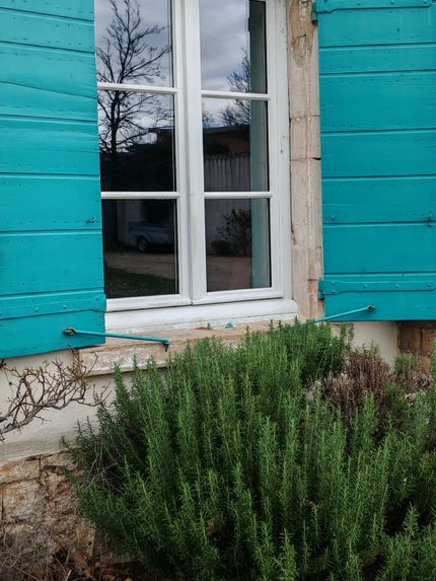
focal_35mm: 60
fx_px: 1007
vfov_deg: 32.2
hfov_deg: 24.4
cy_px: 273
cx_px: 257
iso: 50
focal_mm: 5.52
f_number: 1.95
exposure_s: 1/720
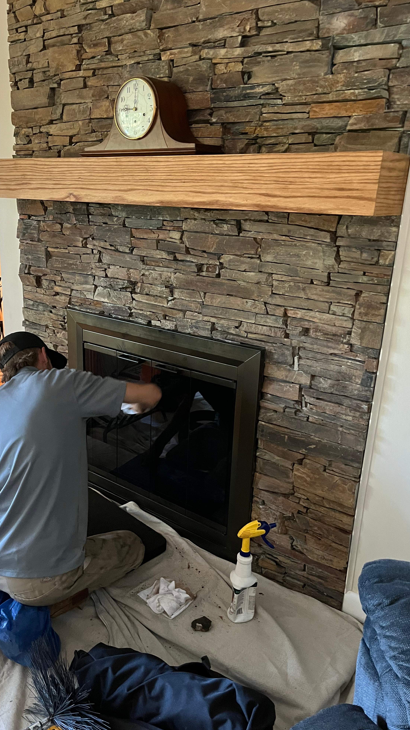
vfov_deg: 66.1
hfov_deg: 39.9
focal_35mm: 29
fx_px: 561
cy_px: 372
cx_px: 153
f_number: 1.6
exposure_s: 1/30
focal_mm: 5.1
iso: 640
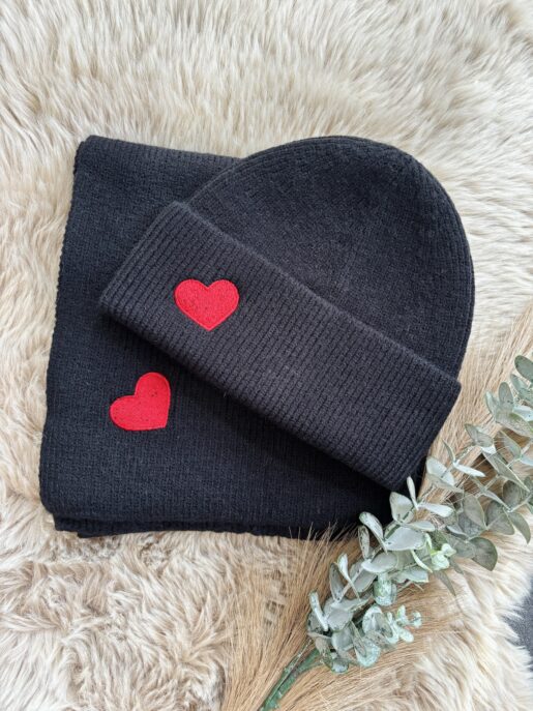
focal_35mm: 26
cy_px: 356
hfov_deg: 53.0
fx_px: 534
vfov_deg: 67.3
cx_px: 266
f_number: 1.6
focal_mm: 5.96
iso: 250
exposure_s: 1/60
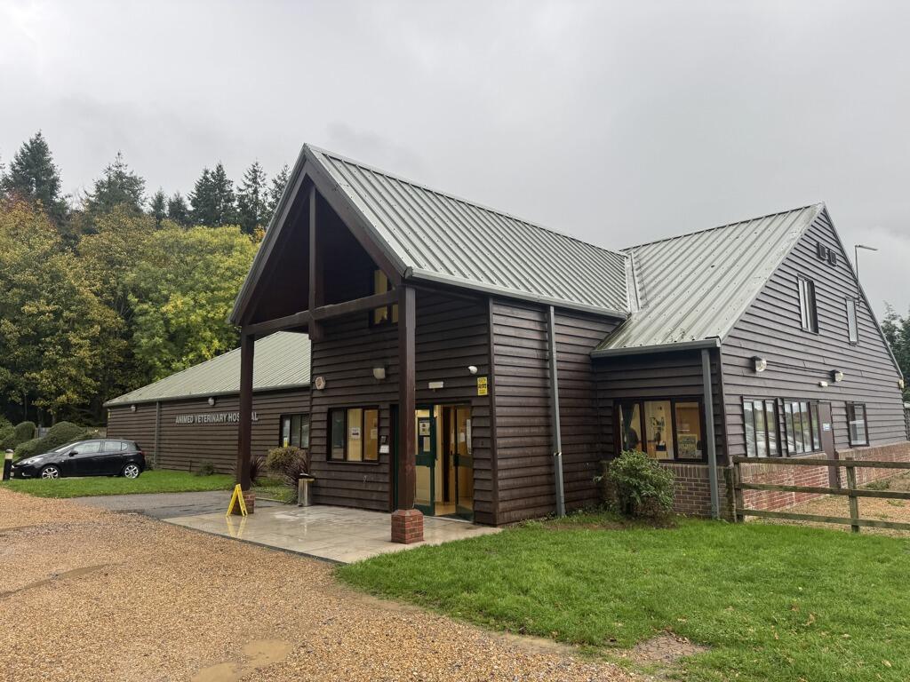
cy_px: 341
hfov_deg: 71.6
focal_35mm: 24
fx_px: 631
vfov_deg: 56.8
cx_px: 455
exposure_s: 1/349
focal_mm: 6.76
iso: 80
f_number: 1.78
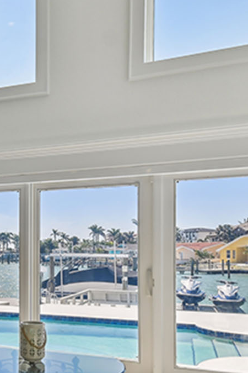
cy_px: 214
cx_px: -13
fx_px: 413
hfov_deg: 30.5
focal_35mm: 40
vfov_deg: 48.3
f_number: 7.1
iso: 100
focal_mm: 10
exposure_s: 1/250
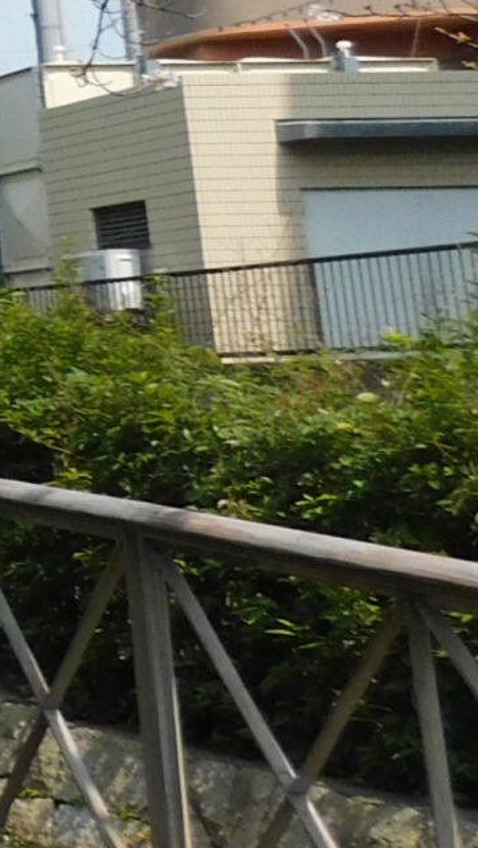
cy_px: 4
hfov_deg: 8.8
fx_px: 2251
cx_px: -1160
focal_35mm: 100
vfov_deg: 20.7
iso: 125
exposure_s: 1/400
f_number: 6
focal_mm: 4
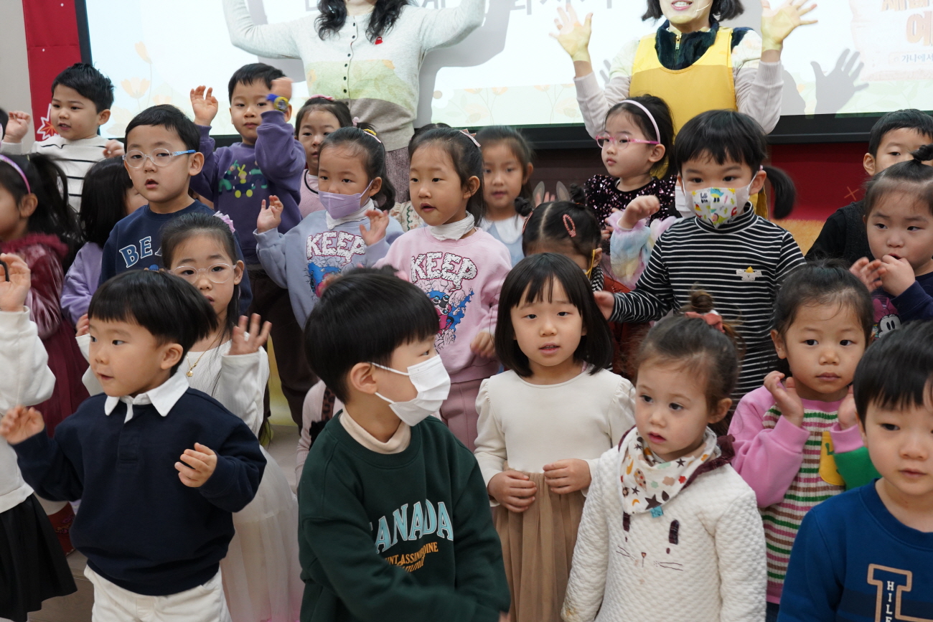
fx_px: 1063
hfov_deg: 47.4
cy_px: 311
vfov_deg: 32.6
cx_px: 466
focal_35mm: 41
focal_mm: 41
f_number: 7.1
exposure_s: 1/80
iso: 2500
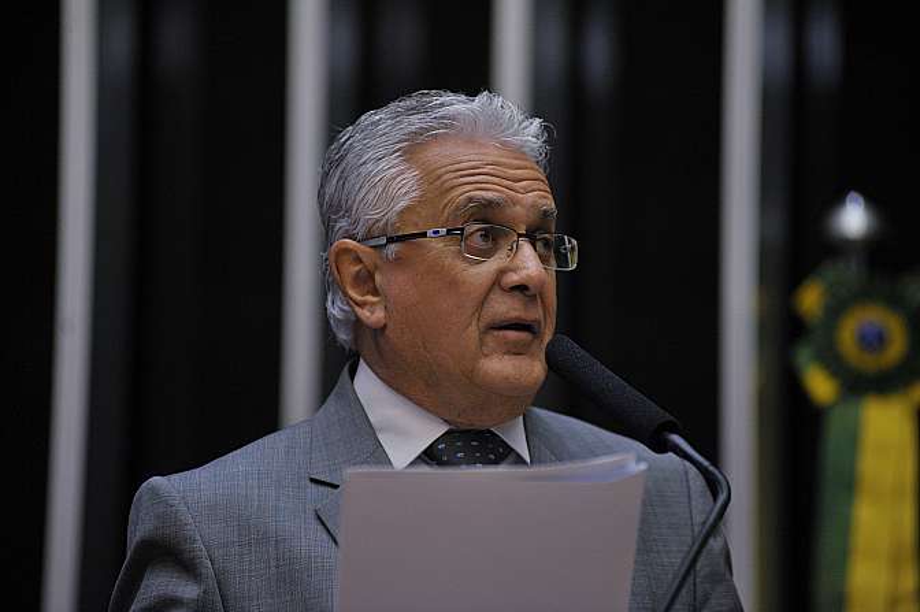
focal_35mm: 200
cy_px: 306
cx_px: 460
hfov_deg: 10.3
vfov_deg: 6.9
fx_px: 5107
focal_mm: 200
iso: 1600
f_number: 3.2
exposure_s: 1/160
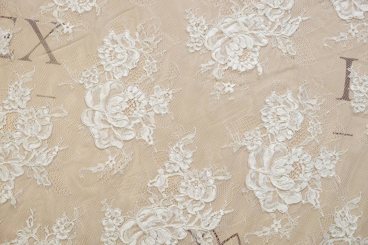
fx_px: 603
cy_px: 122
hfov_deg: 33.9
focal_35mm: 59
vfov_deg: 23.0
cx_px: 184
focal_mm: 39
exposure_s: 1/150
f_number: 4.5
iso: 200
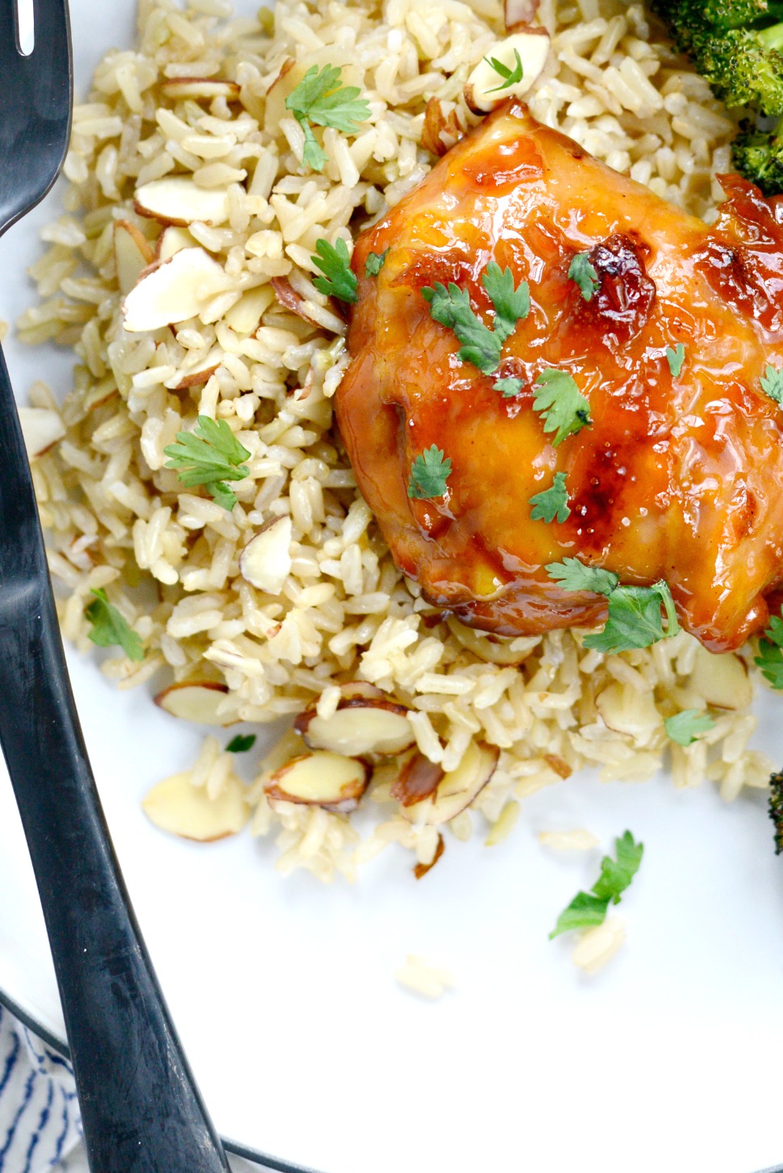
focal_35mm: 114
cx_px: 577
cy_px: 205
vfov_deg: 17.8
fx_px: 3715
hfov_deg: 12.0
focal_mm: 50
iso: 640
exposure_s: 1/500
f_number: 3.5
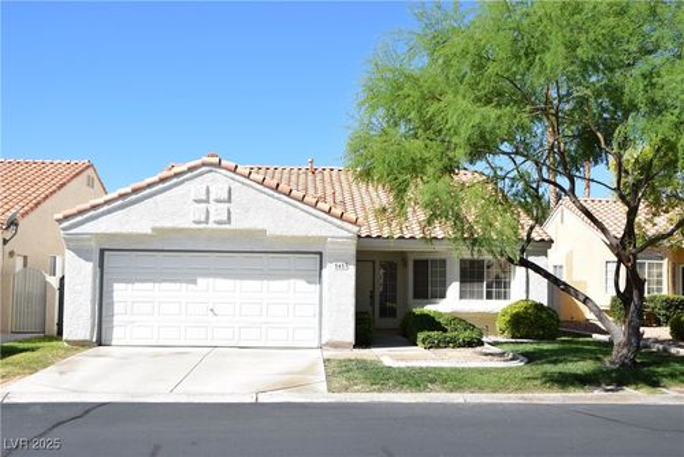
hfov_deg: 53.1
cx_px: 342
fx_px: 684
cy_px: 228
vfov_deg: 36.9
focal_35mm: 36
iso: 200
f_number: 10
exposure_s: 1/400
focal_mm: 24
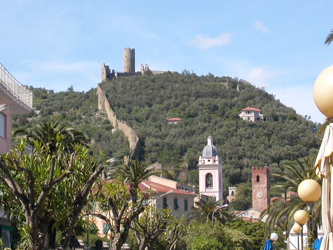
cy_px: 117
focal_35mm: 123
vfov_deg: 12.0
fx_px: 1183
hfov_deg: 16.0
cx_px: 151
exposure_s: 1/429
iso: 100
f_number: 4.8
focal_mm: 16.8
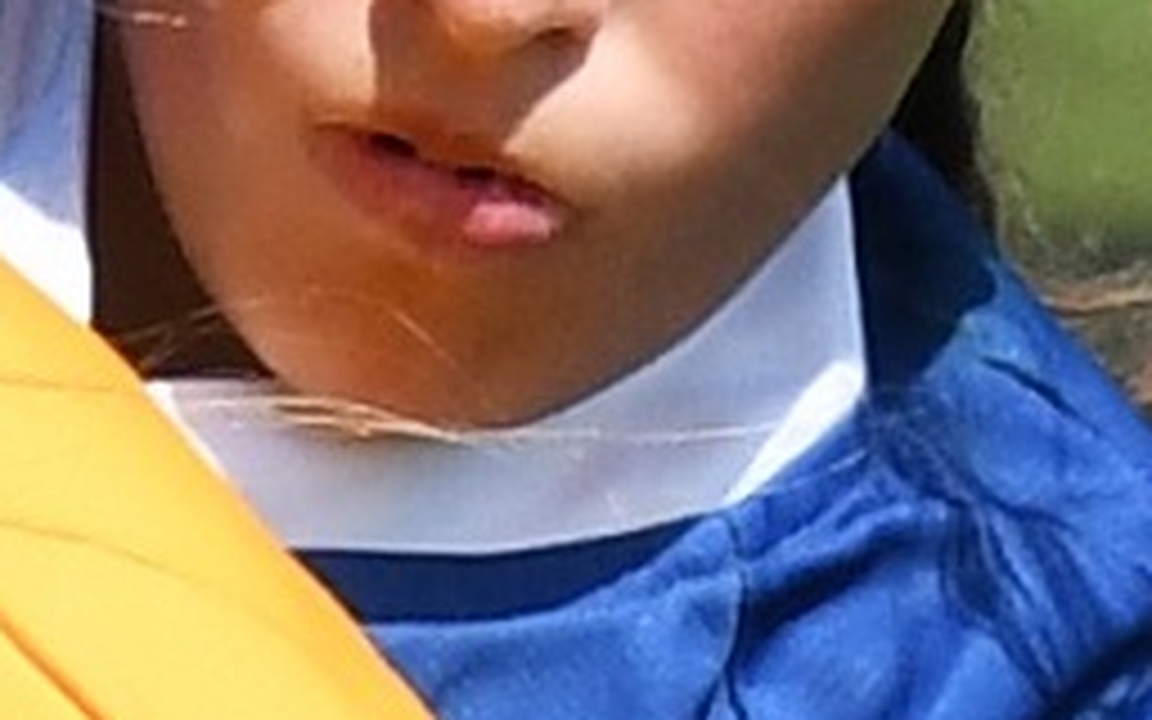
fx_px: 36887
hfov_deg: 1.8
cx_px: -407
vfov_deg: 1.1
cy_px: 884
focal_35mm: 1175
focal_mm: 135
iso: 450
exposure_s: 1/1250
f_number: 8
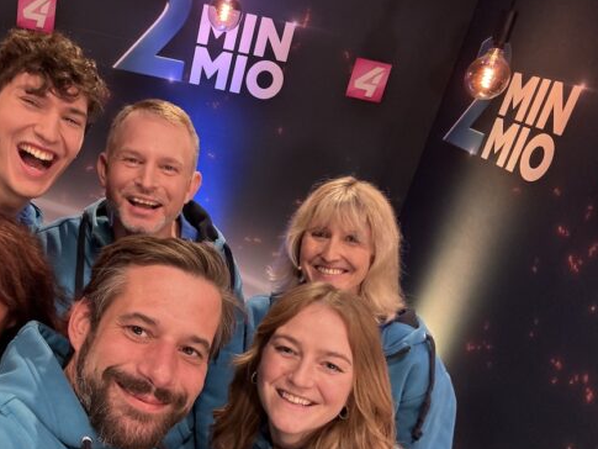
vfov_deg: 42.5
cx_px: 189
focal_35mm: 33
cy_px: 291
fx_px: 570
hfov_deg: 54.0
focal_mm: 2.69
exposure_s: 1/60
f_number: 1.9
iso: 200
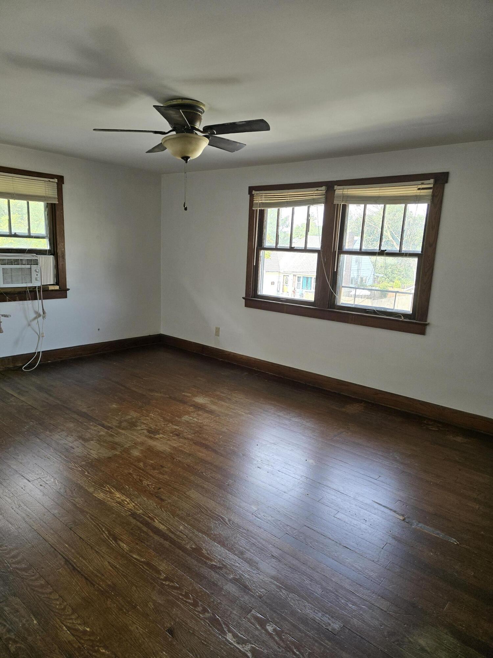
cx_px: 246
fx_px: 437
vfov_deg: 73.9
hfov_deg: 58.9
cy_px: 329
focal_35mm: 23
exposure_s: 1/180
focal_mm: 6.3
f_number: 1.7
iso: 100
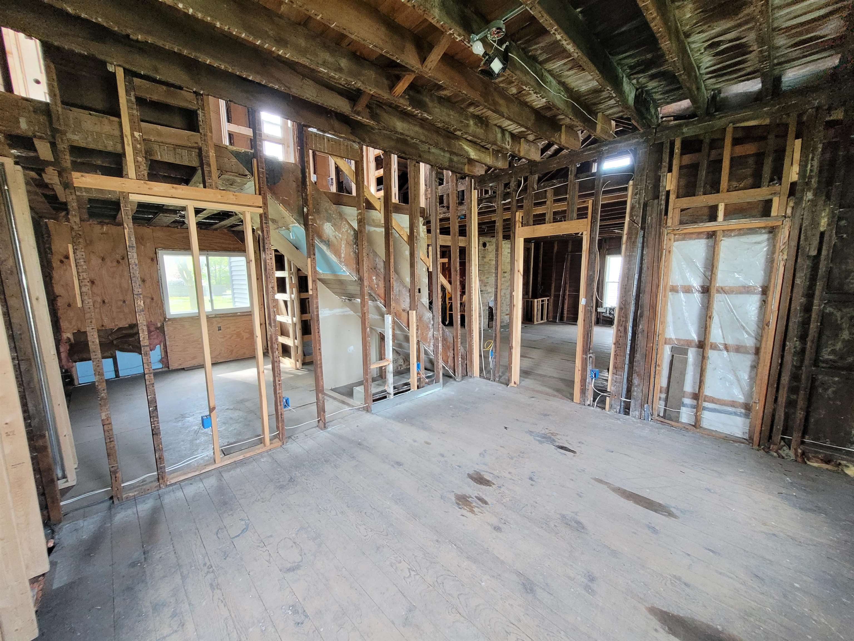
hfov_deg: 106.2
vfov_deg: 89.9
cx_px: 427
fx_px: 321
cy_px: 320
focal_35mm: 13
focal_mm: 1.74
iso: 320
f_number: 2.2
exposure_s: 1/60
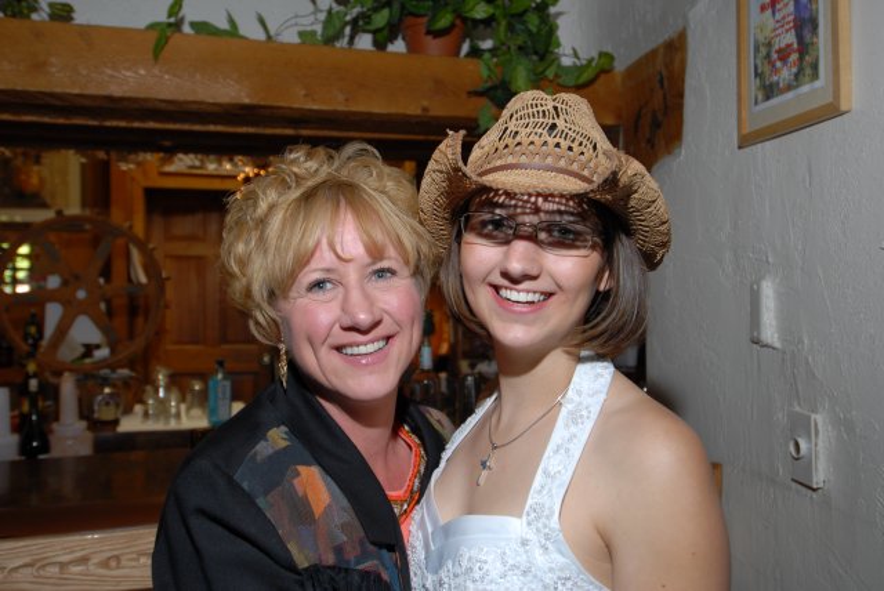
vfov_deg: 36.9
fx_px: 885
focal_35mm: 36
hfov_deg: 53.1
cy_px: 296
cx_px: 442
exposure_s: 1/60
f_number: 5
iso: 200
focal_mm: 24
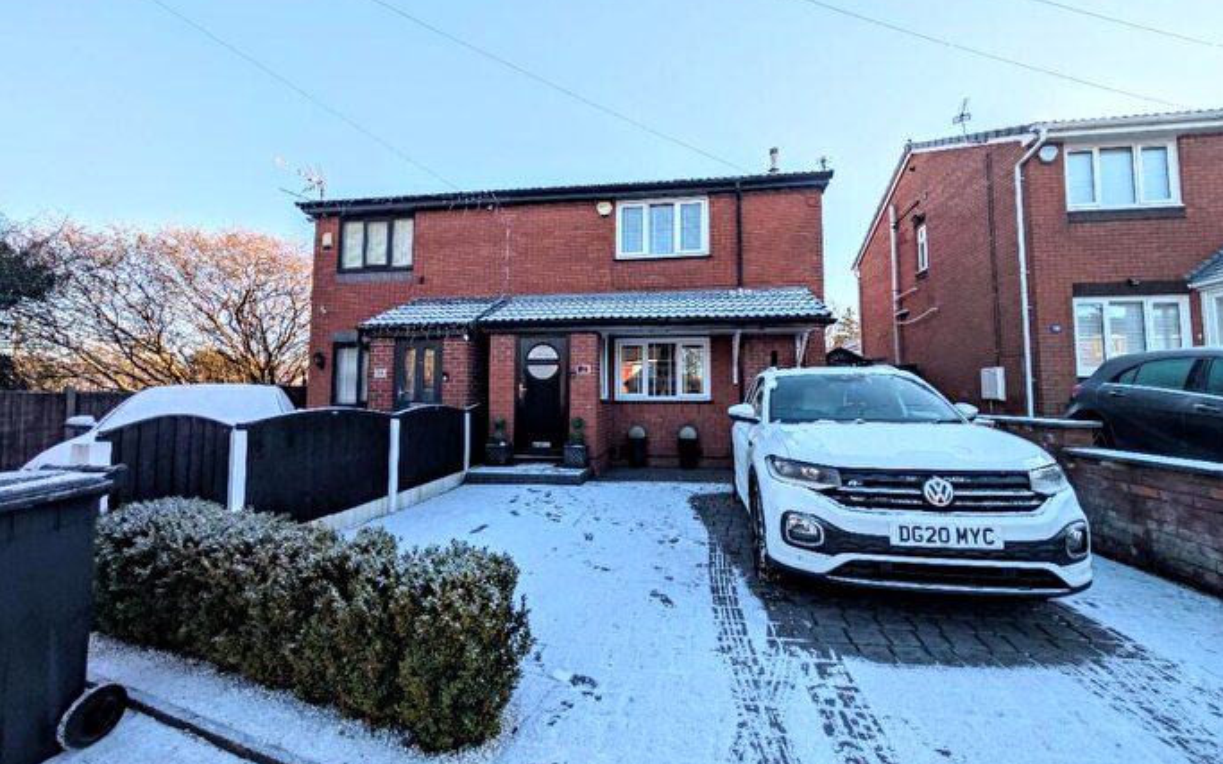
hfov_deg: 109.3
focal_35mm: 13
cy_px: 359
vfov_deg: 82.7
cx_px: 622
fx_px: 433
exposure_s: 1/1555
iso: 53
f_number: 1.7
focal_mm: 2.02
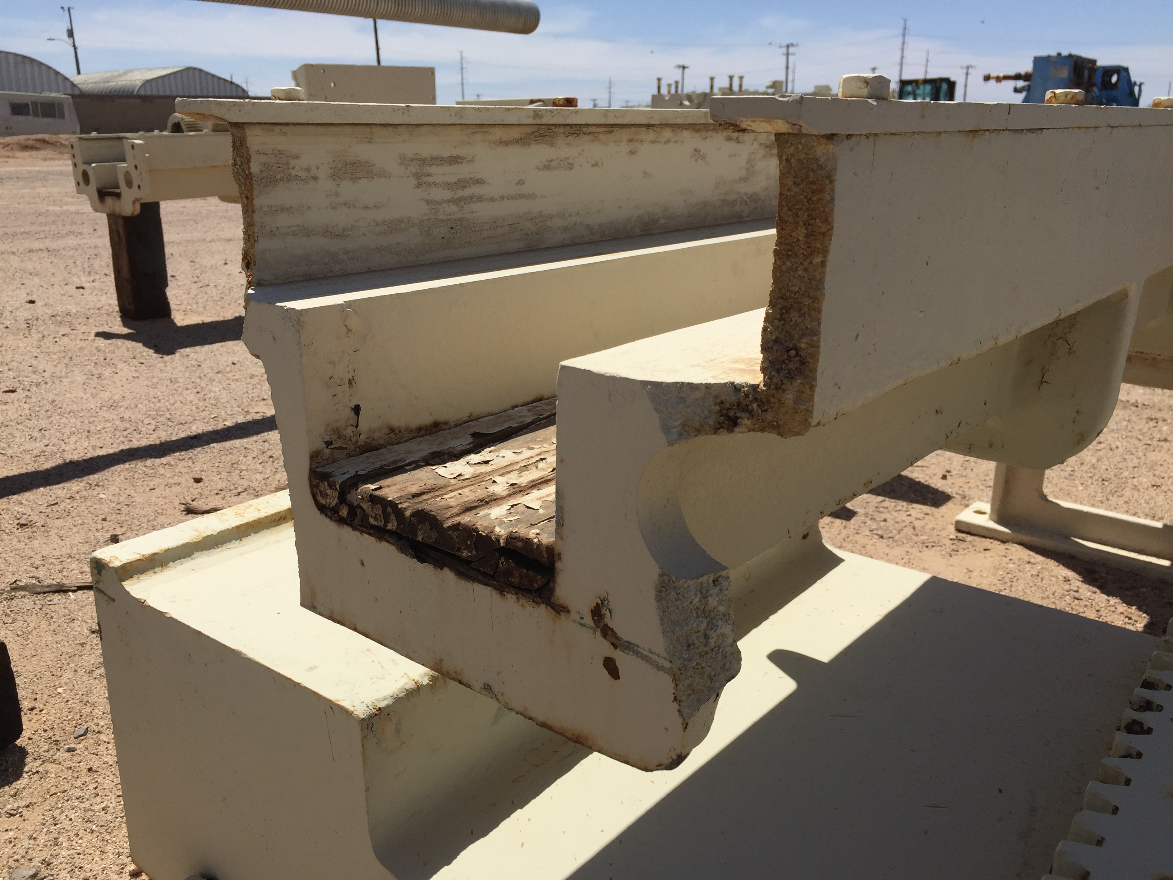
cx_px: 586
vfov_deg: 48.2
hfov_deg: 61.7
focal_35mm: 29
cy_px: 440
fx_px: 983
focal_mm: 4.15
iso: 32
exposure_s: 1/4405
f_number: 2.2
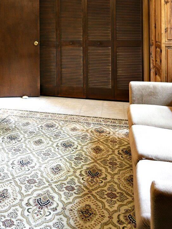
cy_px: 25
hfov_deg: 34.1
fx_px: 272
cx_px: 35
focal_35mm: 41
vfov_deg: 42.2
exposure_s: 1/15
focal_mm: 15
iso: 900
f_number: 2.8
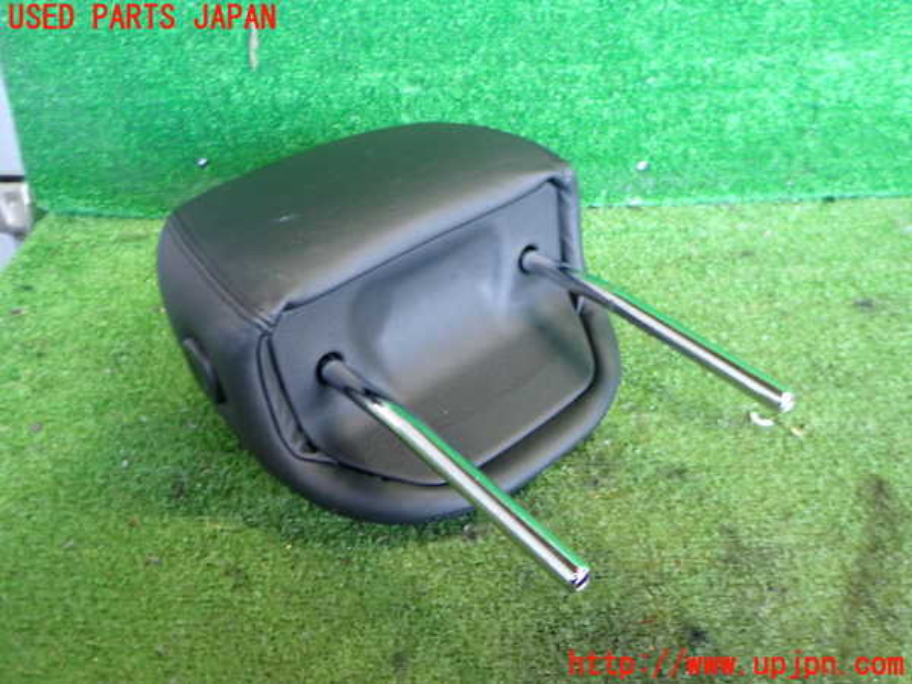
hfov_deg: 60.0
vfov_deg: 46.8
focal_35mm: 30
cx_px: 456
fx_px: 790
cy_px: 342
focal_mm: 5.4
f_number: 2.3
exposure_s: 1/30
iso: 400
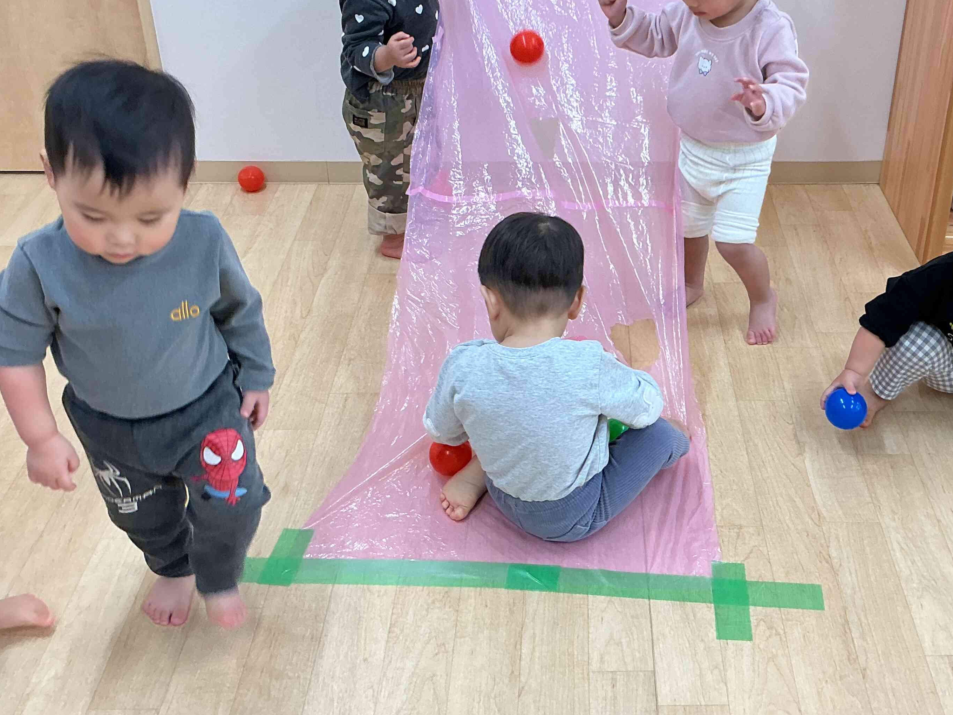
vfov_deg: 33.4
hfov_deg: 43.5
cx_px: 605
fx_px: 1184
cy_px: 260
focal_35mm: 43
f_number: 1.8
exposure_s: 1/60
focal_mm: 3
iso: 40
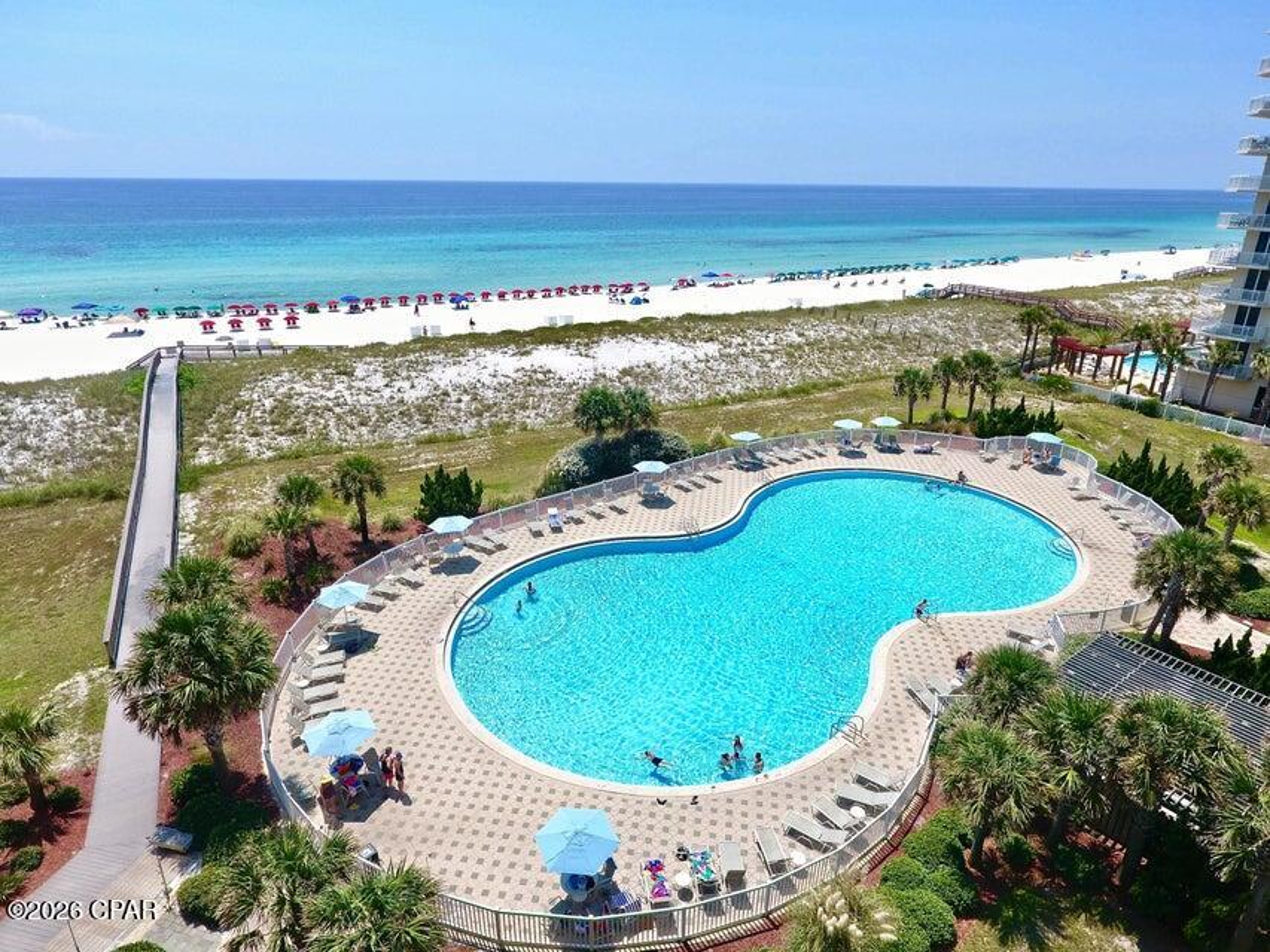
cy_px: 476
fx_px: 734
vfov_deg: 66.0
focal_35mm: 20
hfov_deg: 81.7
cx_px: 635
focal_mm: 3.61
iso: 100
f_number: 2.8
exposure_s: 1/853
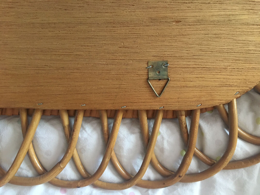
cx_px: 130
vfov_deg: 48.2
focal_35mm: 29
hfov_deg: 61.7
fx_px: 218
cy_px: 98
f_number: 2.2
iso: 200
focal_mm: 4.15
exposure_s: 1/25
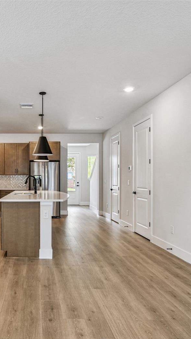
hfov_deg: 44.0
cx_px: 23
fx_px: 216
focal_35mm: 24
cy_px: 172
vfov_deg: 76.3
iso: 100
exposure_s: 1/25
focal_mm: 10
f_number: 7.1
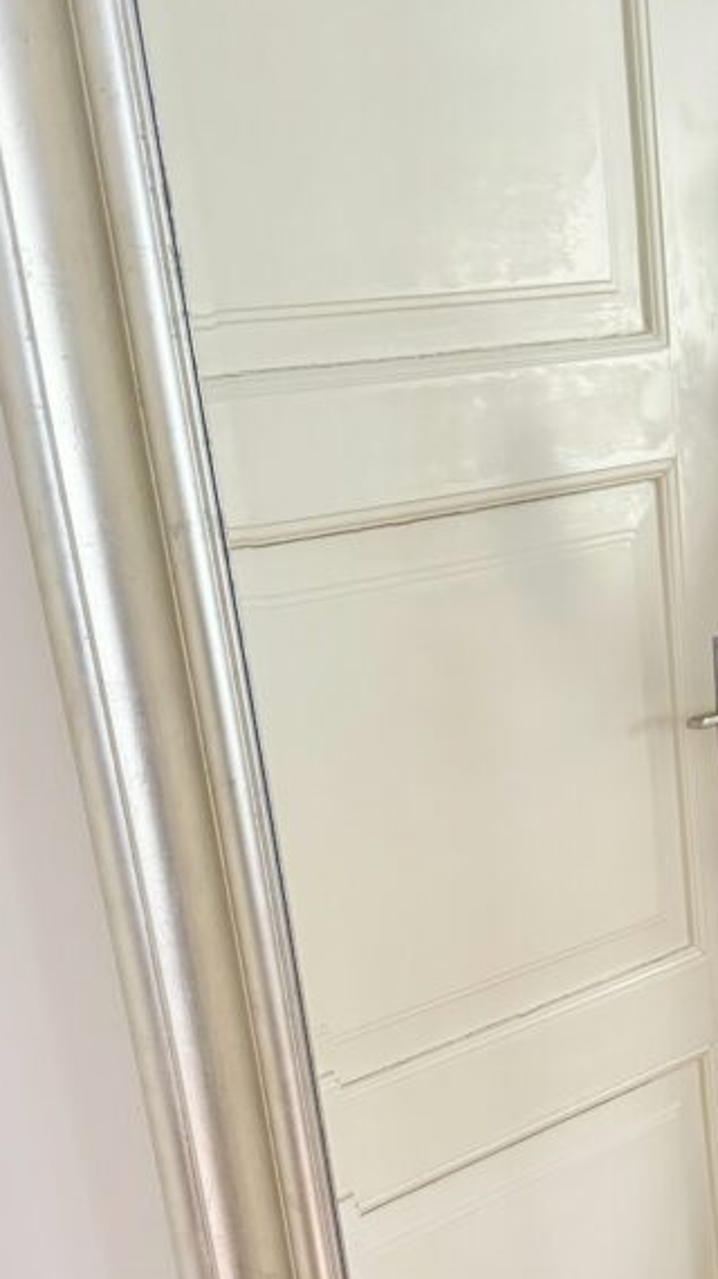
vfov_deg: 42.5
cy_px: 945
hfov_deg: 25.2
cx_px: 487
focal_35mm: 47
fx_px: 1593
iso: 640
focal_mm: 6.76
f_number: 1.78
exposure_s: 1/60
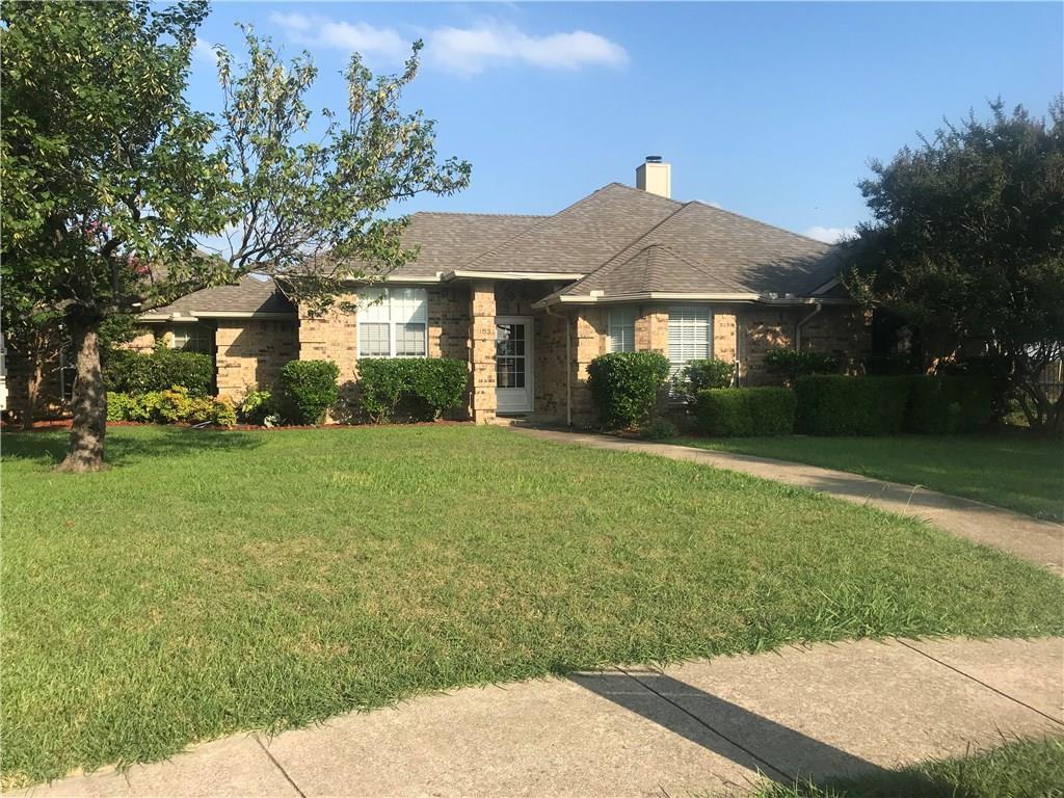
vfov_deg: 49.7
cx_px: 532
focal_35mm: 28
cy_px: 399
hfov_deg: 63.4
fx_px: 861
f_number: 1.8
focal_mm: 3.99
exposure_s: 1/1916
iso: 20
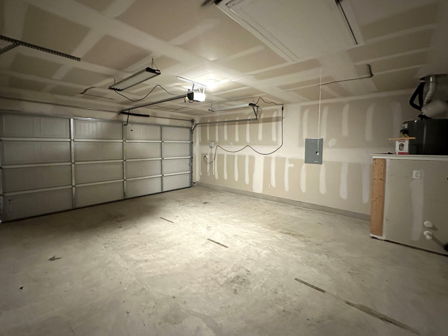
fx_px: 207
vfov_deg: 78.0
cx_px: 206
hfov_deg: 94.3
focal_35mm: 16
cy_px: 156
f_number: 2.2
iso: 1000
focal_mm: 2.22
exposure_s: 1/40
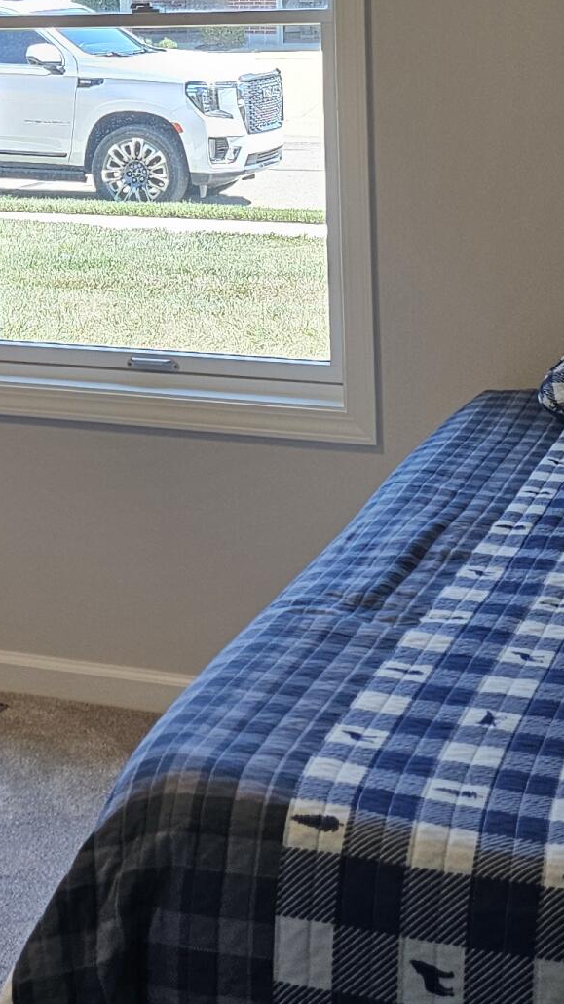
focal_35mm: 73
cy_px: 14
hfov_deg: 16.1
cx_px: -29
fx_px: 1942
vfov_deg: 27.4
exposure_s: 1/120
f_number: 1.7
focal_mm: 6.3
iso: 100
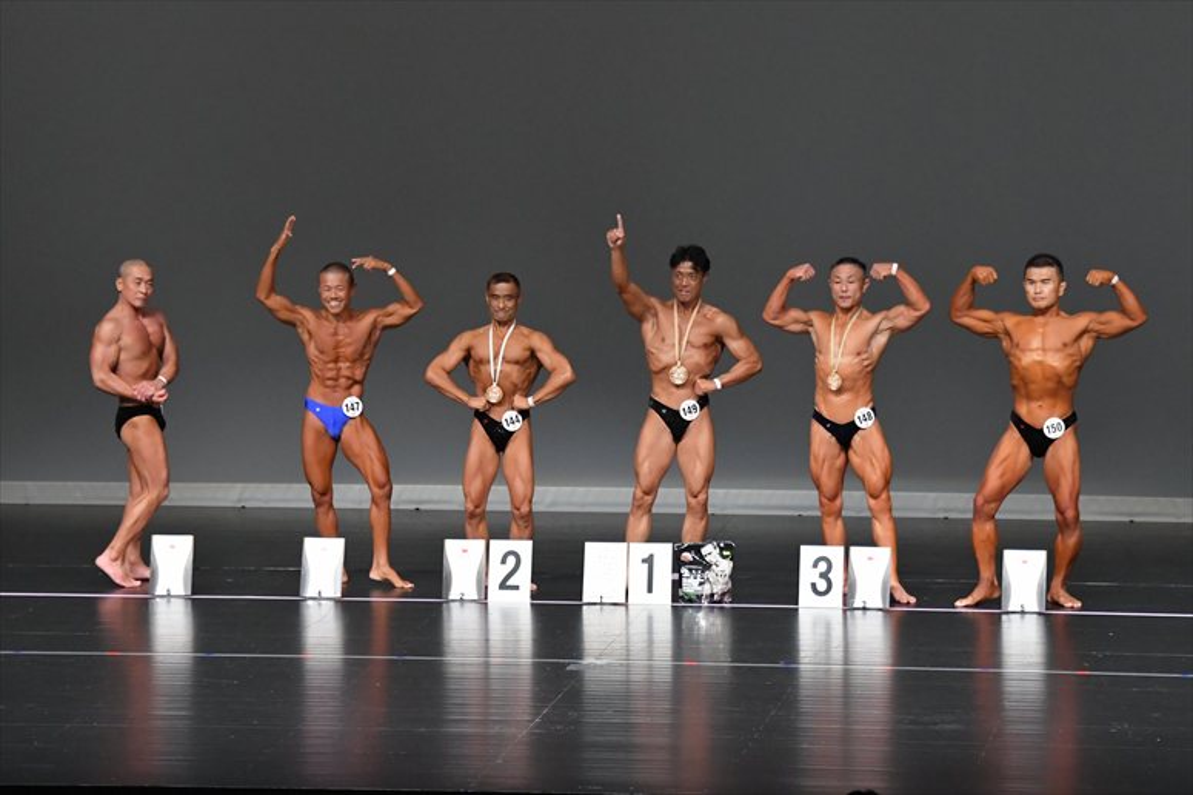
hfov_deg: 11.2
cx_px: 596
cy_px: 398
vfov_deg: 7.5
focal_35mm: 183
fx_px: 6062
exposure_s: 1/400
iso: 5000
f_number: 5.6
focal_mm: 122
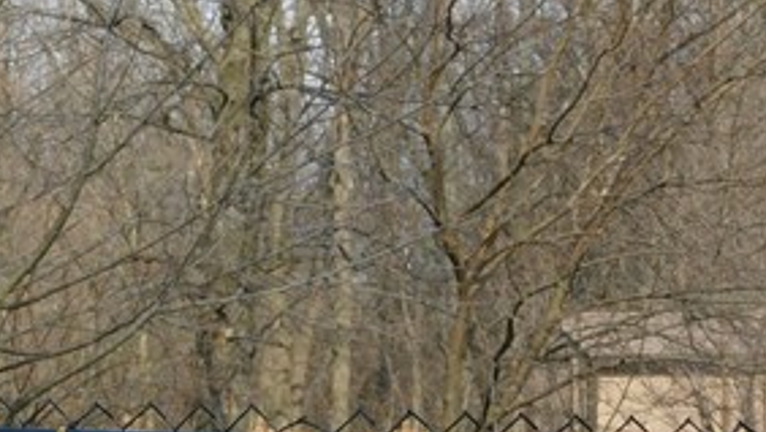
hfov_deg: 7.6
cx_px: 8
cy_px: 603
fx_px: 5772
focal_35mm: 284
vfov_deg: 4.3
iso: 125
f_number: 4.8
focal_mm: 20.3
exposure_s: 1/400
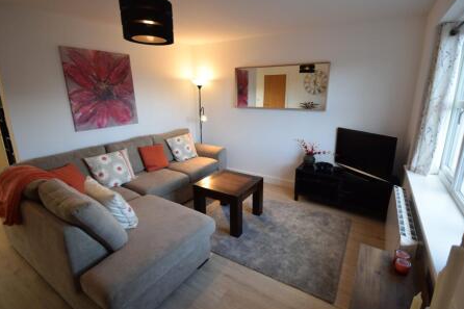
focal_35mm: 16
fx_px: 206
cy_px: 148
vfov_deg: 73.7
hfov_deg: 96.7
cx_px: 244
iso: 400
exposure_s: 1/60
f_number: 4
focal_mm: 10
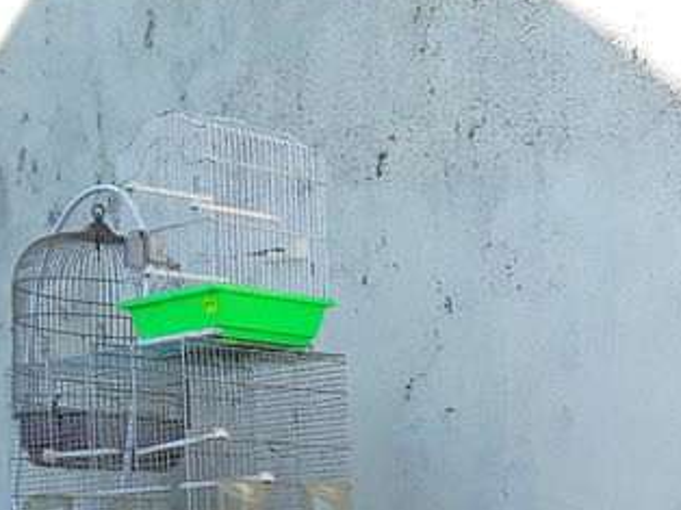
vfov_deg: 16.2
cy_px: 681
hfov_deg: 20.6
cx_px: 904
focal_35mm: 86
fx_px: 1691
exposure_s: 1/541
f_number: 1.9
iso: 40
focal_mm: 2.91
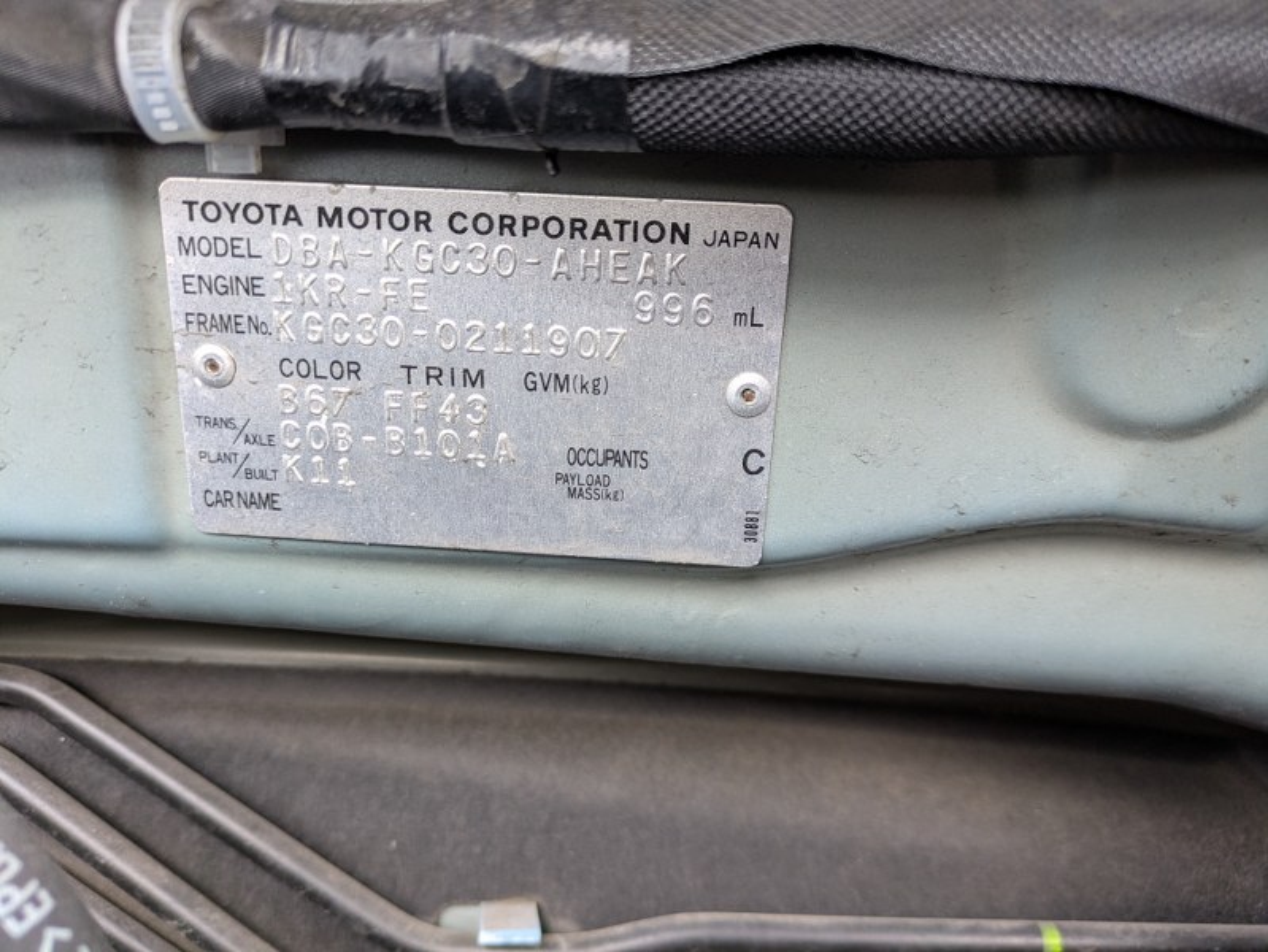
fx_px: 916
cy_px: 476
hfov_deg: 69.4
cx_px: 634
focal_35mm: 25
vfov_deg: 54.9
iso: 96
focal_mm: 5.43
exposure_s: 1/120
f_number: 1.89
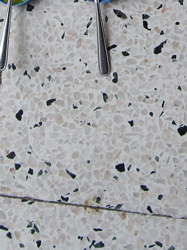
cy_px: -93
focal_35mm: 167
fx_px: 1202
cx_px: 162
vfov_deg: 11.5
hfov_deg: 8.9
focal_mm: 7.9
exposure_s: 1/80
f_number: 2.8
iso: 100
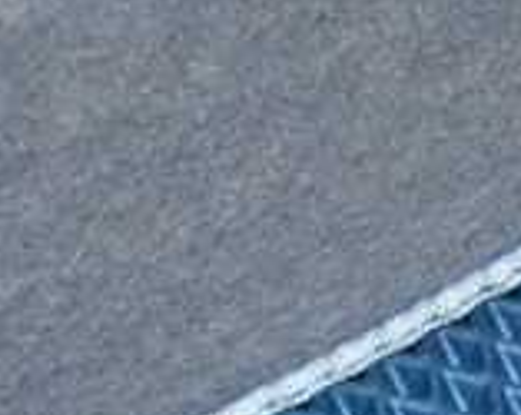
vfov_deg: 4.7
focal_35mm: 326
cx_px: 1603
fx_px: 5017
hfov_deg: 5.5
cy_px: 835
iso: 800
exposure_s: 1/10
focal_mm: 26
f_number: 5.6
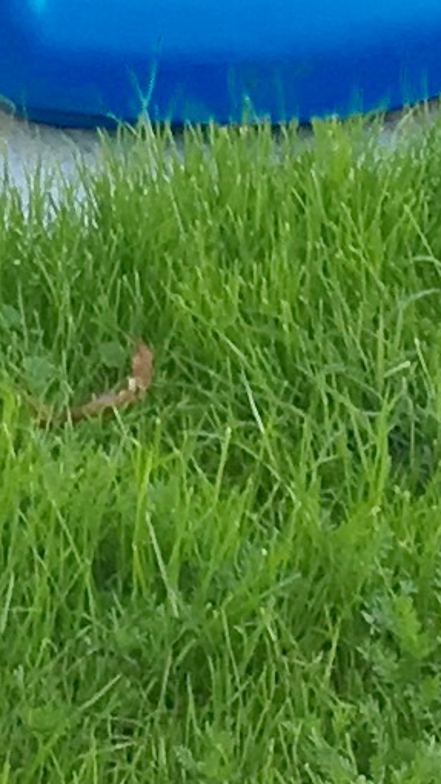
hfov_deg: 4.8
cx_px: -310
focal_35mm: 250
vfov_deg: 8.3
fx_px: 5195
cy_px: -679
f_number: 2.2
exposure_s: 1/120
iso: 25
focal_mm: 4.15
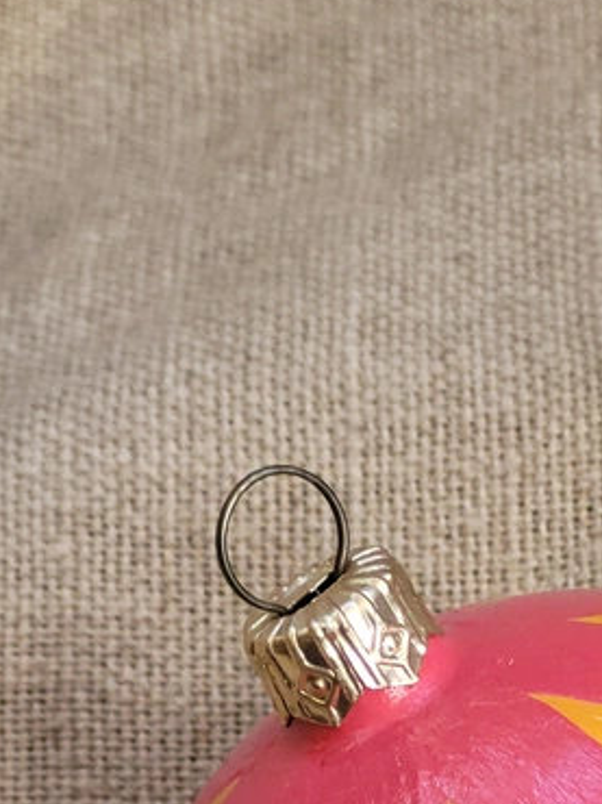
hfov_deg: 8.2
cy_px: 908
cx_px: 537
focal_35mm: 181
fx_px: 4202
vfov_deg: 10.8
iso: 80
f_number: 2.4
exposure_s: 1/50
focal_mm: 7.12
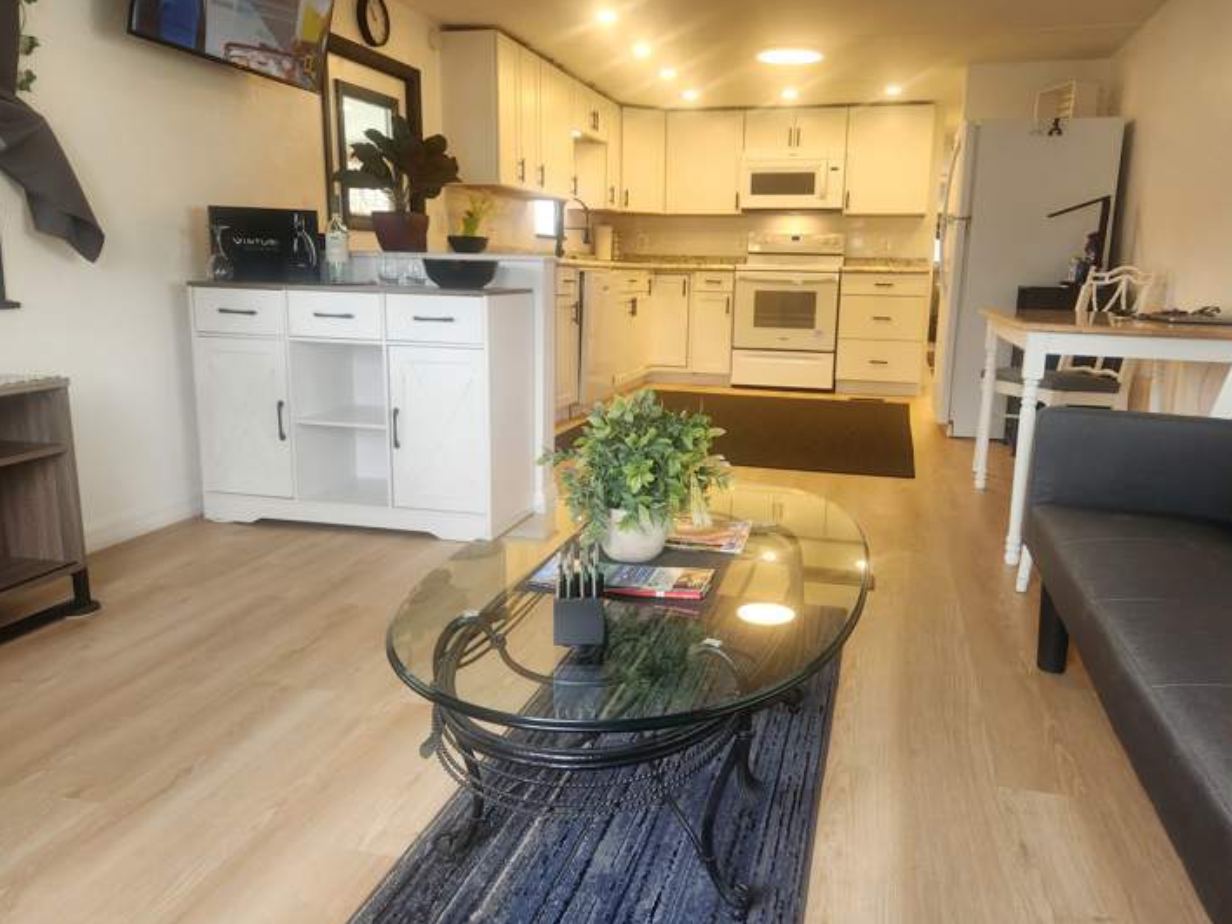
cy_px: 459
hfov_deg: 67.2
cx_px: 665
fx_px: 925
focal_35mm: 26
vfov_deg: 53.1
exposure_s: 1/120
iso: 125
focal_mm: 5.4
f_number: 1.8
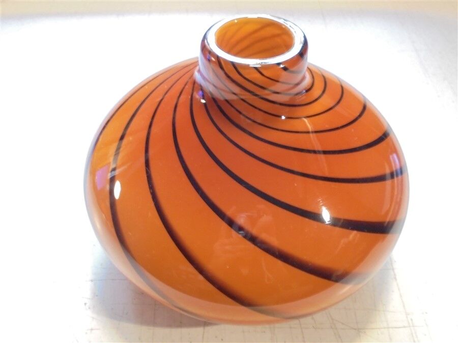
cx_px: 229
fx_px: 450
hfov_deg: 54.0
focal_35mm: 34
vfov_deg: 41.8
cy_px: 172
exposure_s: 1/6
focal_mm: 6.1
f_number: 4
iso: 400
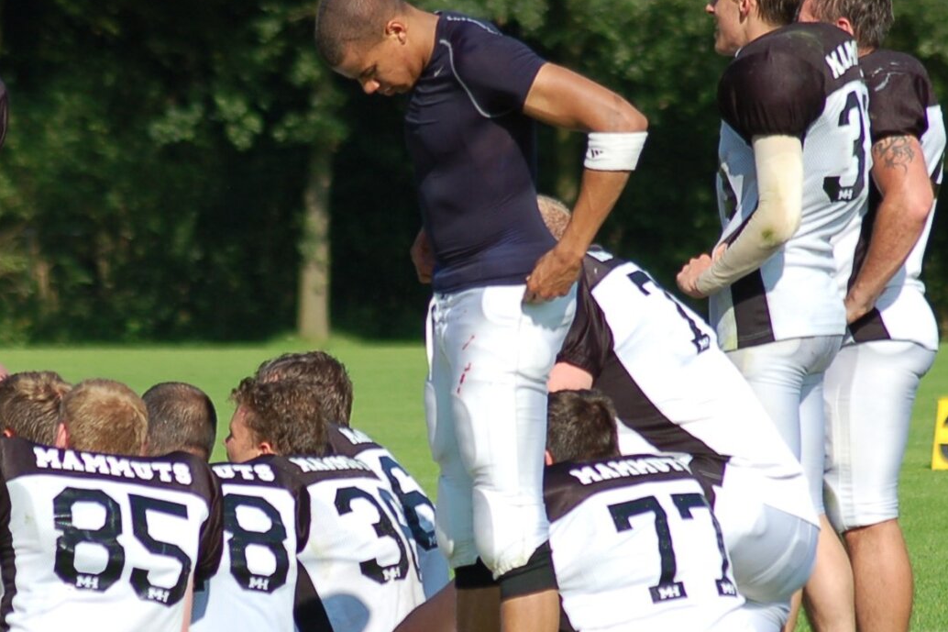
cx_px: 377
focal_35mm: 478
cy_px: 348
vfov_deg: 2.9
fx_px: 12584
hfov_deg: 4.3
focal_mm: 150
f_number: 4.5
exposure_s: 1/1000
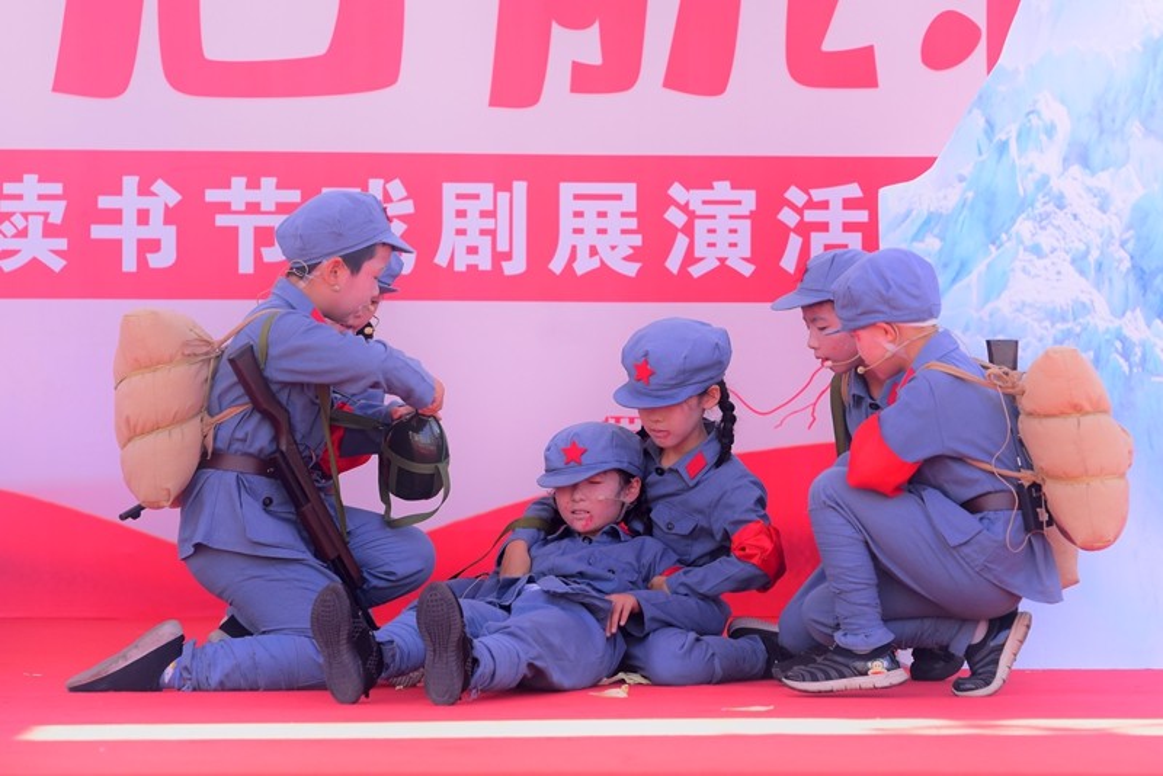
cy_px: 388
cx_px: 582
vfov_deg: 8.1
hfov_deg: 12.1
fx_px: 5494
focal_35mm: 170
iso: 640
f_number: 5
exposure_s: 1/500
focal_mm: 170
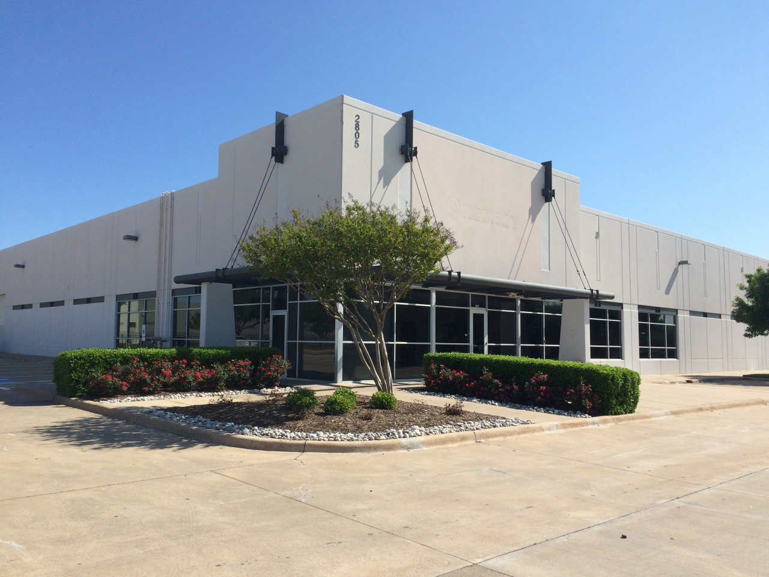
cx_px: 384
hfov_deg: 61.7
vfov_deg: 48.2
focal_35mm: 29
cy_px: 288
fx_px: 644
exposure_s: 1/2283
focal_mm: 4.15
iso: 32
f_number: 2.2
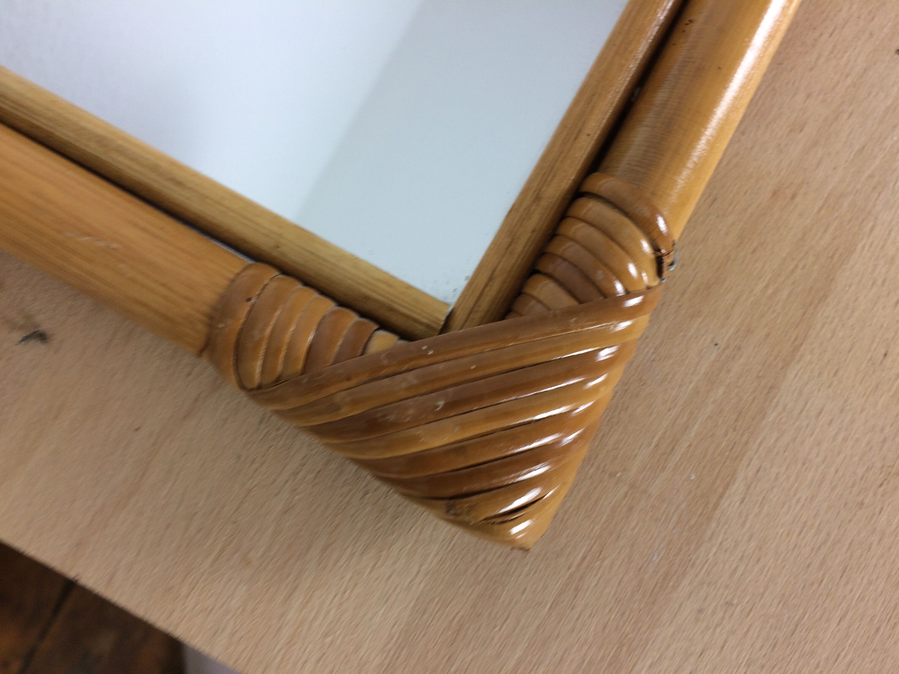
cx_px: 450
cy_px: 337
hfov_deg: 61.7
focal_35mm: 29
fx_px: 753
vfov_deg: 48.2
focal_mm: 4.15
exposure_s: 1/33
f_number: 2.2
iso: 50
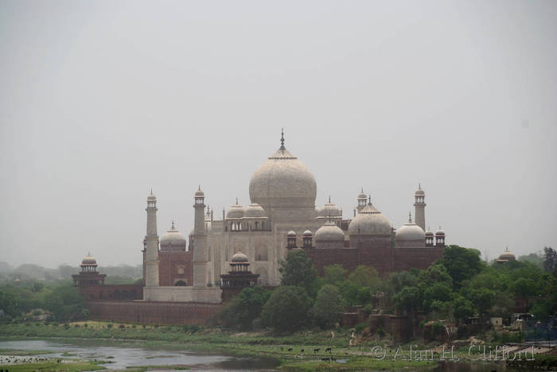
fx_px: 4645
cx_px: 278
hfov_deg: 6.9
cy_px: 186
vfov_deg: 4.6
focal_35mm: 300
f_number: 8
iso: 100
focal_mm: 200
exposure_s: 1/320
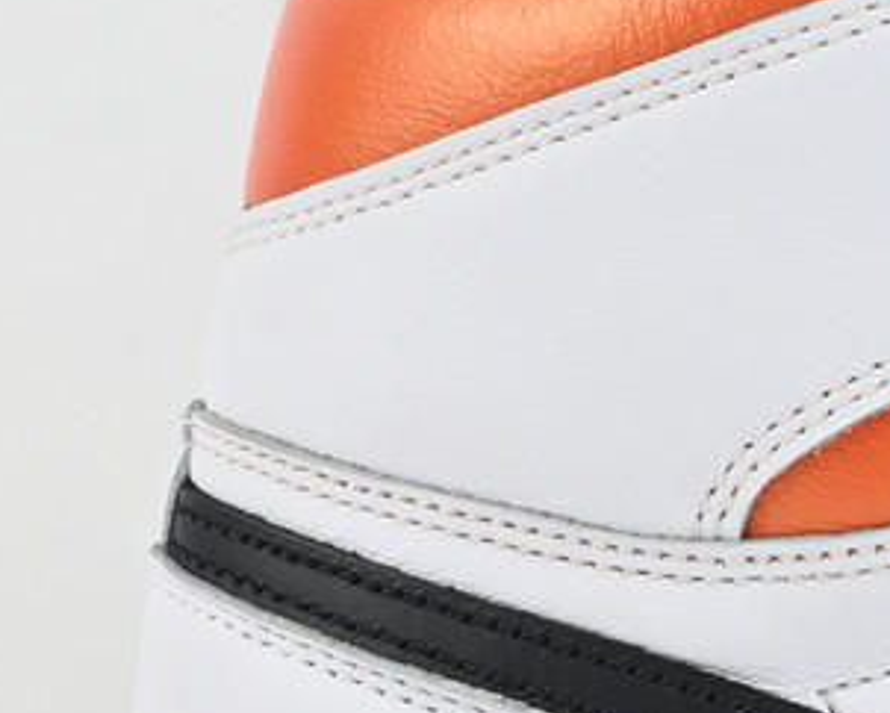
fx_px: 5008
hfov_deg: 9.7
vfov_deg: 8.1
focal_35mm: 190
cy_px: 757
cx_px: 1559
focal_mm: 34
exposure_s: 1/80
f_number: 11
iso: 1250
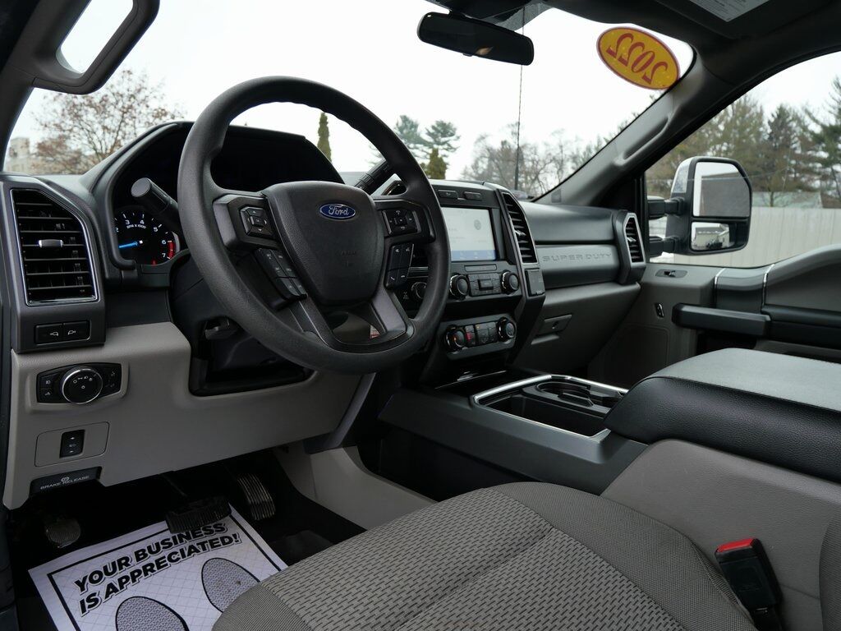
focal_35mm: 24
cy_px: 316
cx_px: 420
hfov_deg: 71.6
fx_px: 583
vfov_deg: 56.8
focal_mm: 12
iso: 200
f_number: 4
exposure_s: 1/125
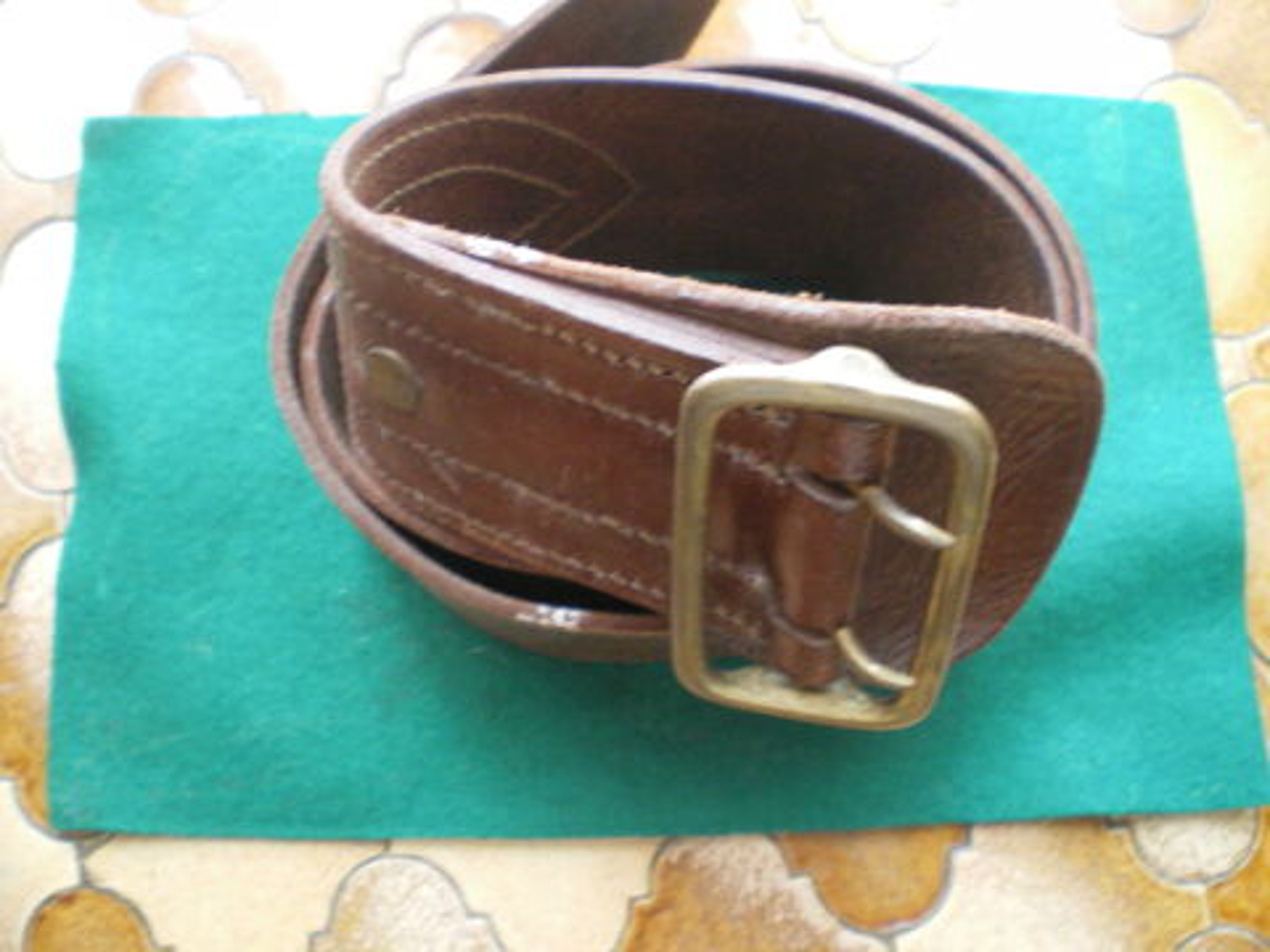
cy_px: 476
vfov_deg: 37.7
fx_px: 1394
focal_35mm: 38
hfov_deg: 49.0
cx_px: 635
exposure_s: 1/10
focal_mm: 6.3
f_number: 3.1
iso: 400
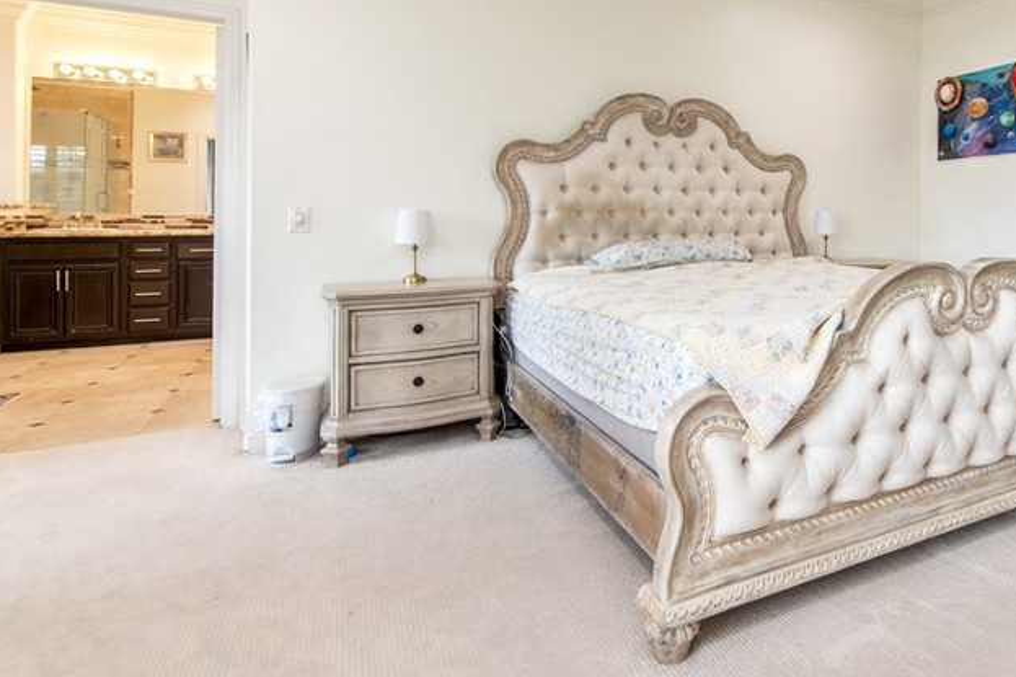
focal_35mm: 23
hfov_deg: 72.2
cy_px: 215
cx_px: 727
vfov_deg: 53.8
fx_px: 649
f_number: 4
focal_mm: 14
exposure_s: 1/60
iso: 400
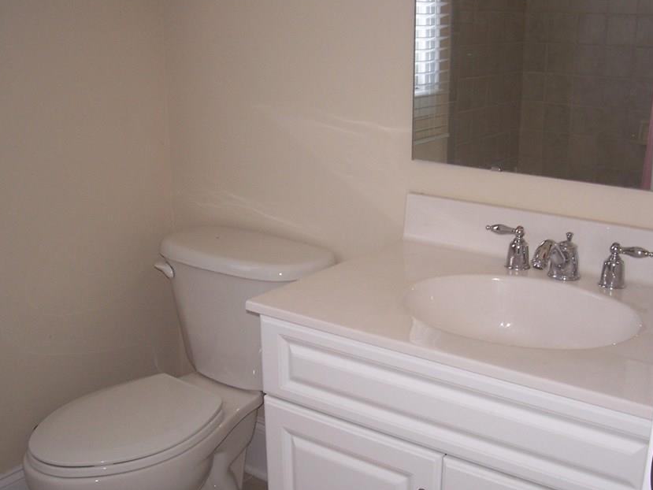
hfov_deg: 44.7
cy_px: 296
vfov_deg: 34.2
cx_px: 353
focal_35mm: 42
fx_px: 792
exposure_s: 1/60
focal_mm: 5.6
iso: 80
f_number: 2.7
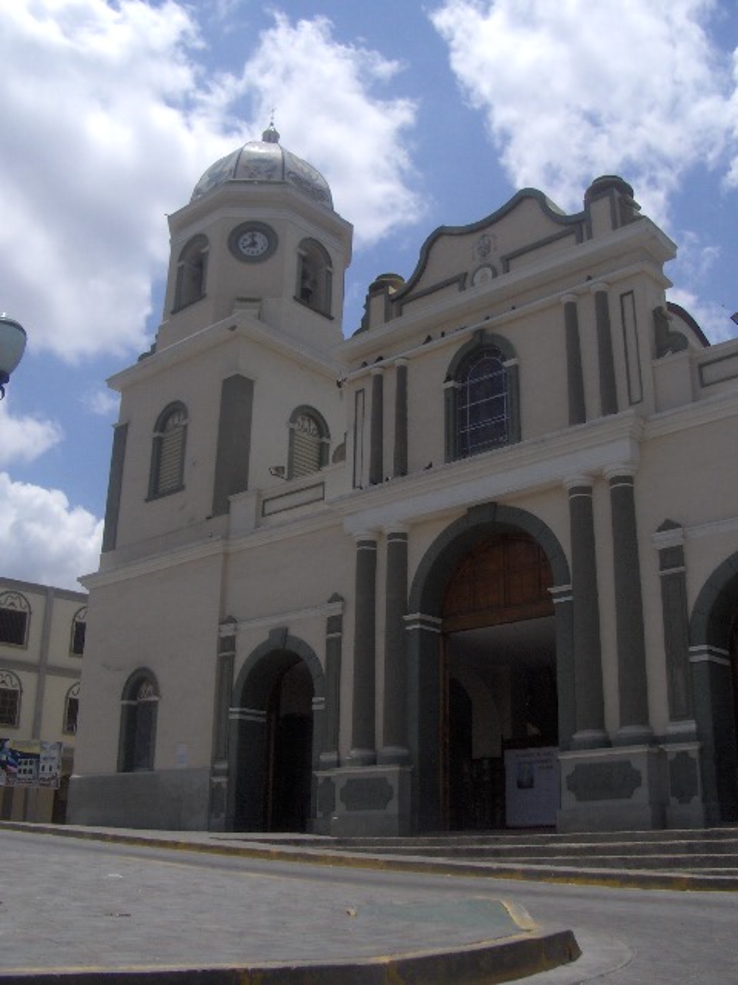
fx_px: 995
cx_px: 369
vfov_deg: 52.6
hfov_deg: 40.7
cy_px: 492
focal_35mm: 35
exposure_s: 1/1852
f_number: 4.3
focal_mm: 5.8
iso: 100
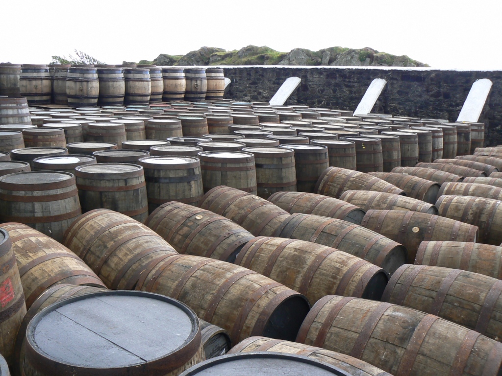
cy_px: 188
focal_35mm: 36
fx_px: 522
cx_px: 251
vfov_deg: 39.7
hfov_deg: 51.4
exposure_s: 1/125
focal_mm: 6
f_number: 5.6
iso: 80
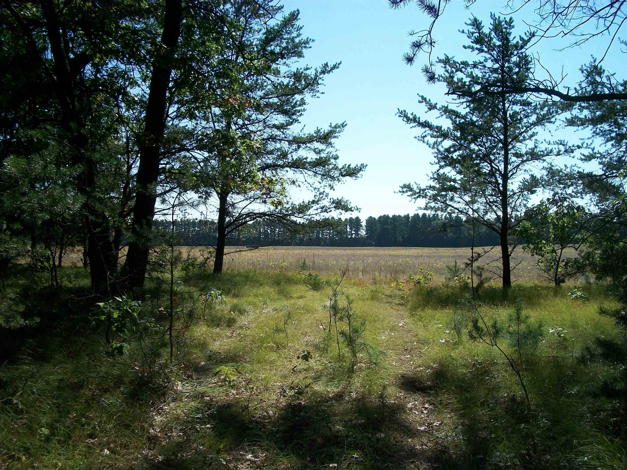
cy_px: 235
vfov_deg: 44.2
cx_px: 314
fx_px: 580
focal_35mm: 32
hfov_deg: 56.8
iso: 80
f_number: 5.5
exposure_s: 1/400
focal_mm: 5.7
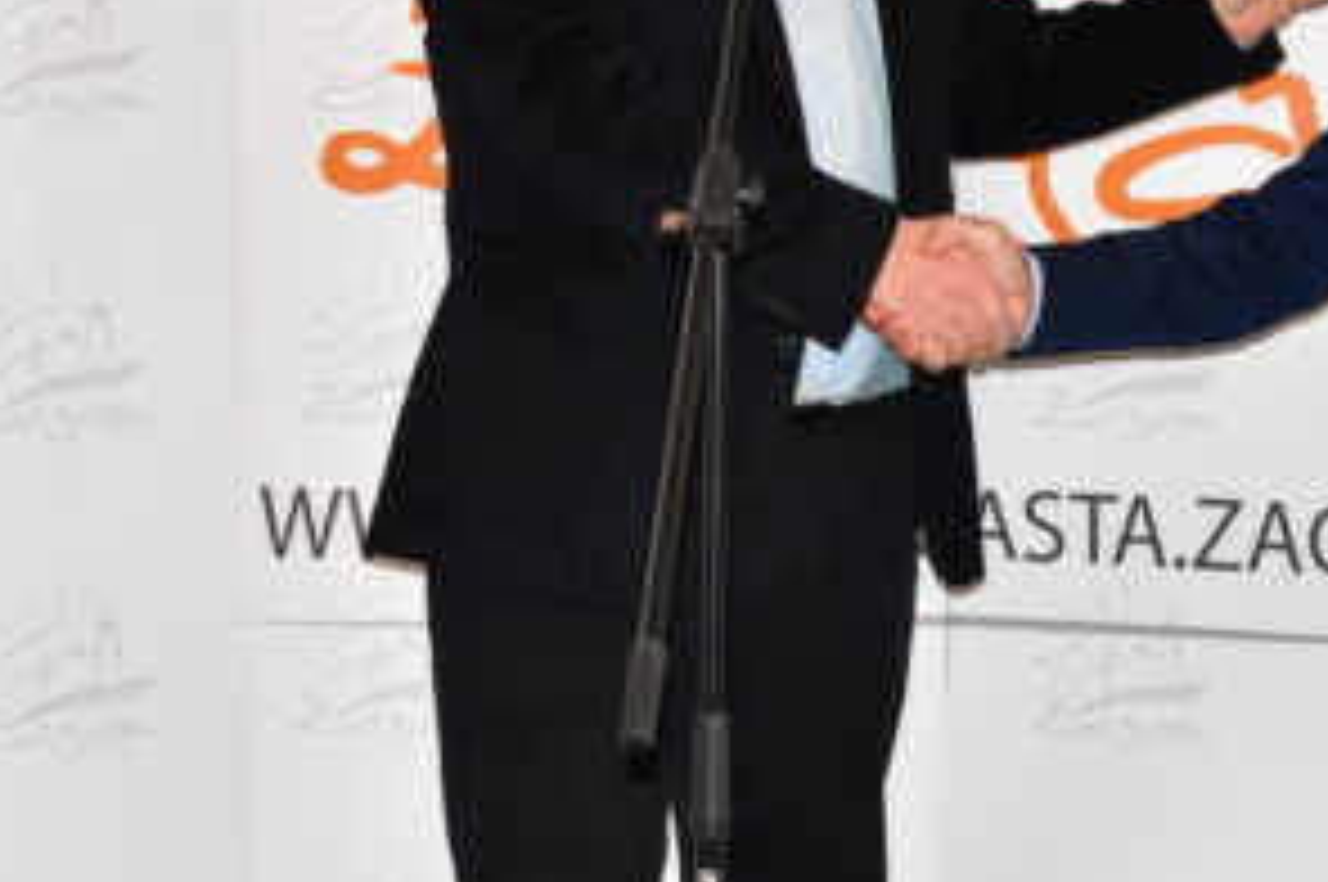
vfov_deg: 8.9
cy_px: 54
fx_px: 5675
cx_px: 1396
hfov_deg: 13.1
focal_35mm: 154
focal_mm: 48
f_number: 6.3
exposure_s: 1/160
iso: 6400
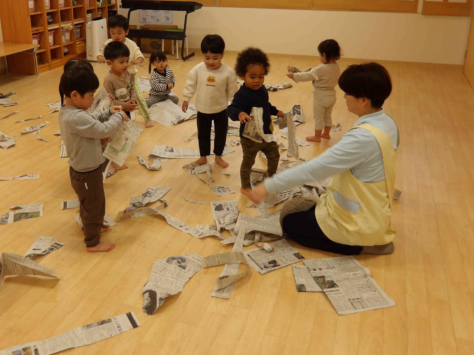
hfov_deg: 52.4
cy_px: 127
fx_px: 479
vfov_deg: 40.3
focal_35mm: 35
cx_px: 197
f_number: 3
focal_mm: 4.9
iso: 100
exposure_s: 1/79
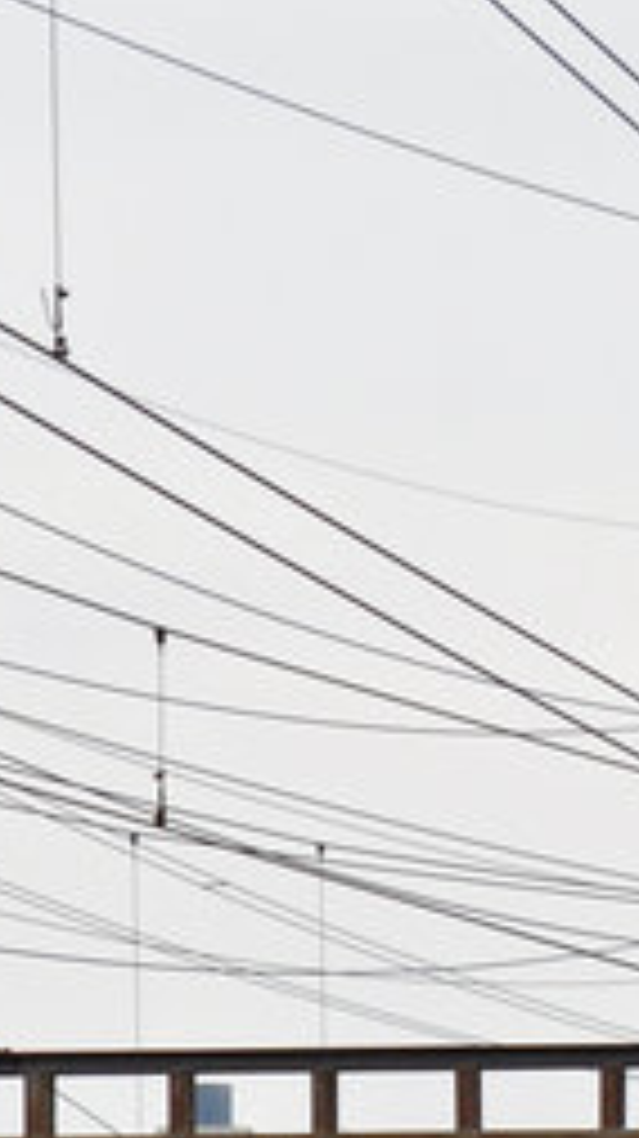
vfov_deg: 4.1
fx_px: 15750
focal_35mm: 522
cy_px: 1595
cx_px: -1148
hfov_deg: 2.3
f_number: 5
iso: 400
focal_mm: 70
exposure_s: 1/800
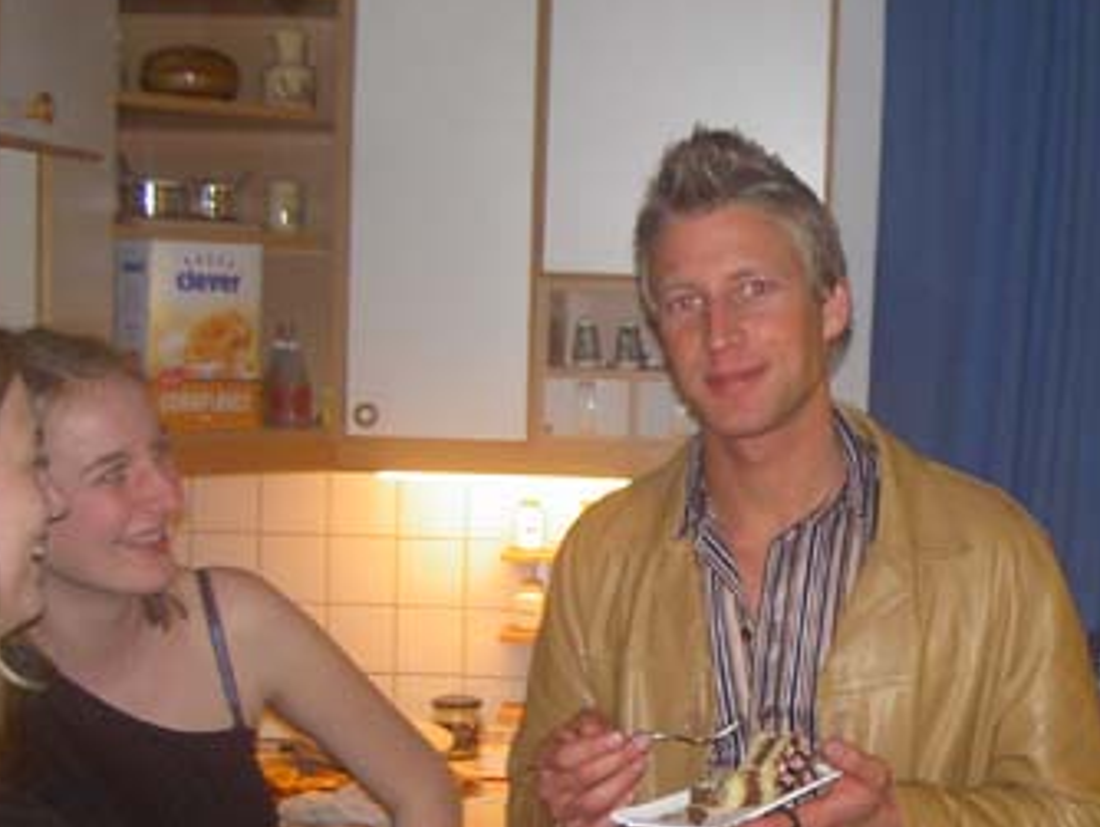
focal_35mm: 70
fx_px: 2226
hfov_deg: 27.2
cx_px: 883
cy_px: 544
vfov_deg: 21.0
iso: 100
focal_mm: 8
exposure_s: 1/59.5
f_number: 2.8
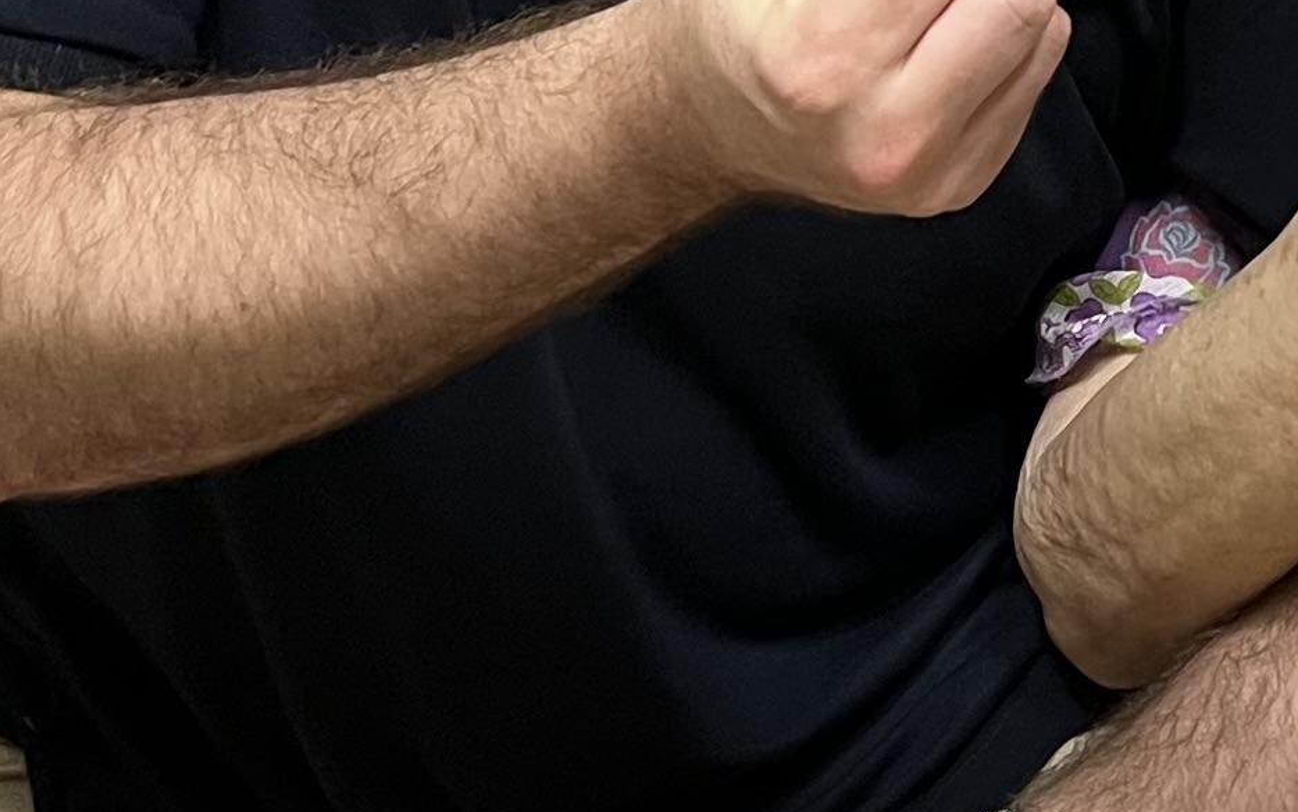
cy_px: -583
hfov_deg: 16.5
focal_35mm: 119
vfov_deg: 10.4
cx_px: 1733
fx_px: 4210
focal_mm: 5.1
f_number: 1.6
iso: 200
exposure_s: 1/60
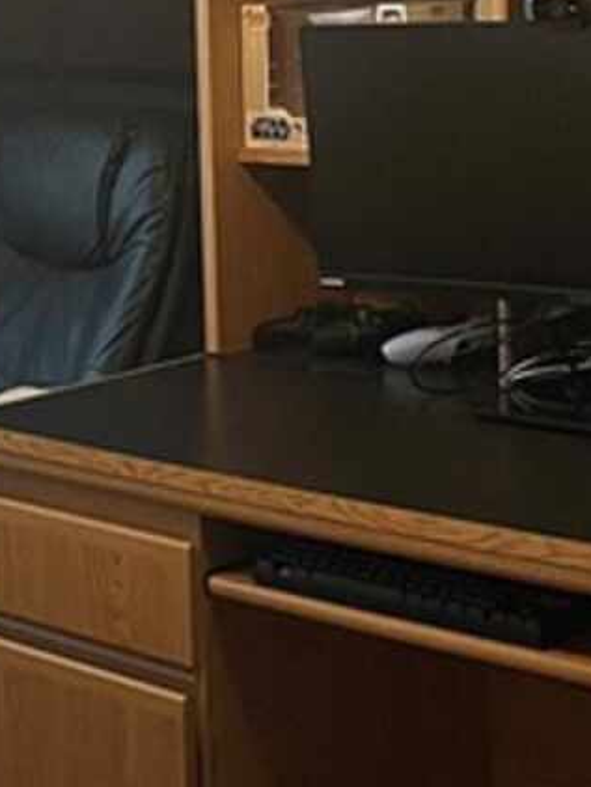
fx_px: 2388
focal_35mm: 105
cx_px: -265
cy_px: 261
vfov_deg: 18.7
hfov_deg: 13.4
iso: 250
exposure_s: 1/60
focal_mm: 5.1
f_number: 1.6
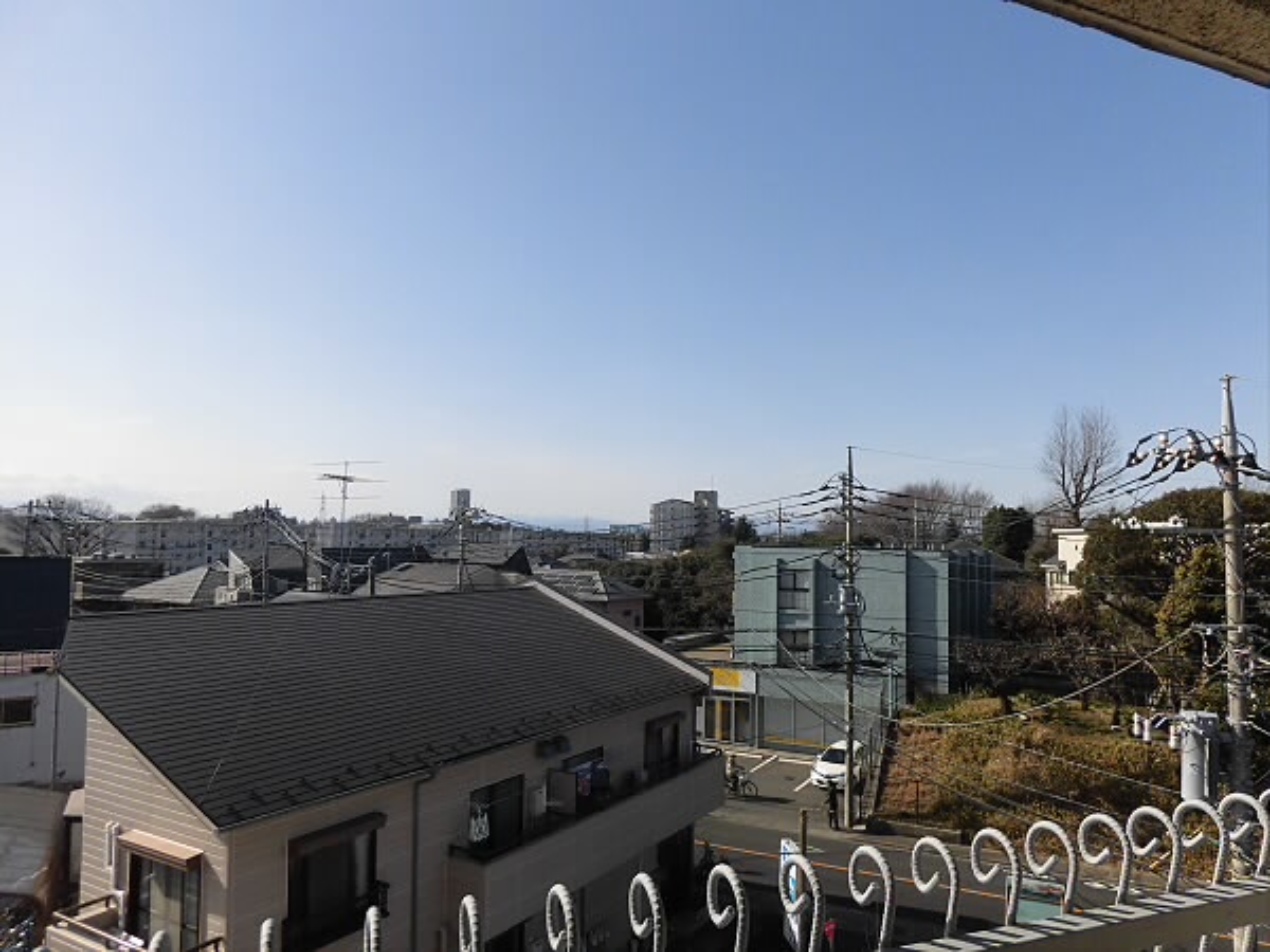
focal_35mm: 24
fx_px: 881
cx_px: 635
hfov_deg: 71.6
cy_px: 476
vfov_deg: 56.8
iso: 100
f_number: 7.8
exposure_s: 1/250
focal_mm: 4.3
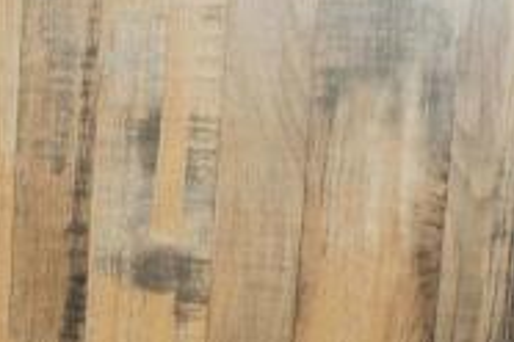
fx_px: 1413
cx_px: -735
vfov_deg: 13.1
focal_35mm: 99
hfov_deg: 14.0
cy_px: 506
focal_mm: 12
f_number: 7.1
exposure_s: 1/60
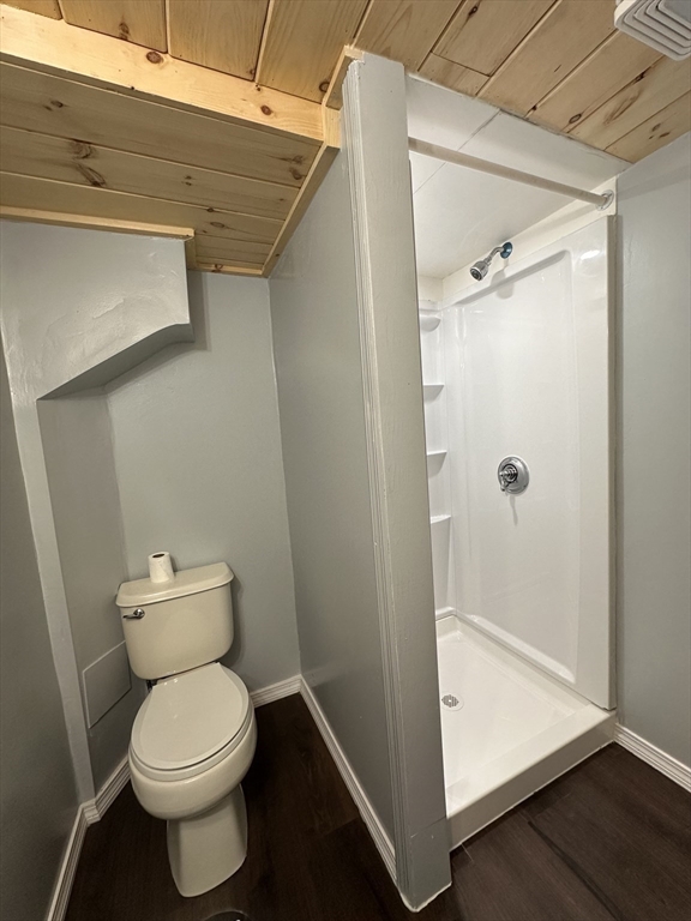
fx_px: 373
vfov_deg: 102.1
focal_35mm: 14
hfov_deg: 85.7
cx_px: 346
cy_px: 460
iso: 160
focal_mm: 2.22
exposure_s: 1/120
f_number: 2.2
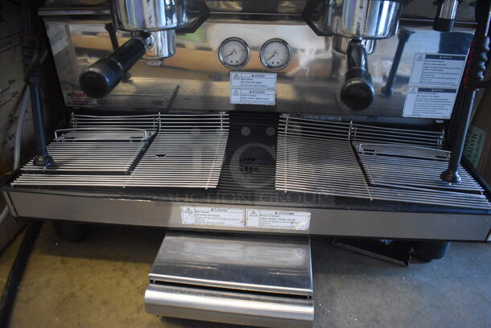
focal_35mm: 27
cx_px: 246
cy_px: 164
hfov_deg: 67.3
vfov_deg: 48.0
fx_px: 369
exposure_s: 1/125
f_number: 3.5
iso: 1600
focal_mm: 18
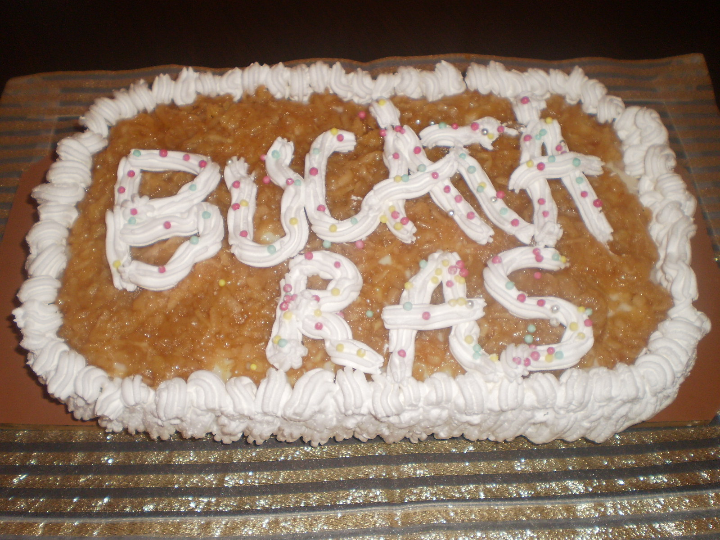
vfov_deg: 39.7
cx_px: 360
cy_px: 270
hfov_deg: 51.4
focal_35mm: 36
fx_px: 749
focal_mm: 6.3
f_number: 3.1
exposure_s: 1/30
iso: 125
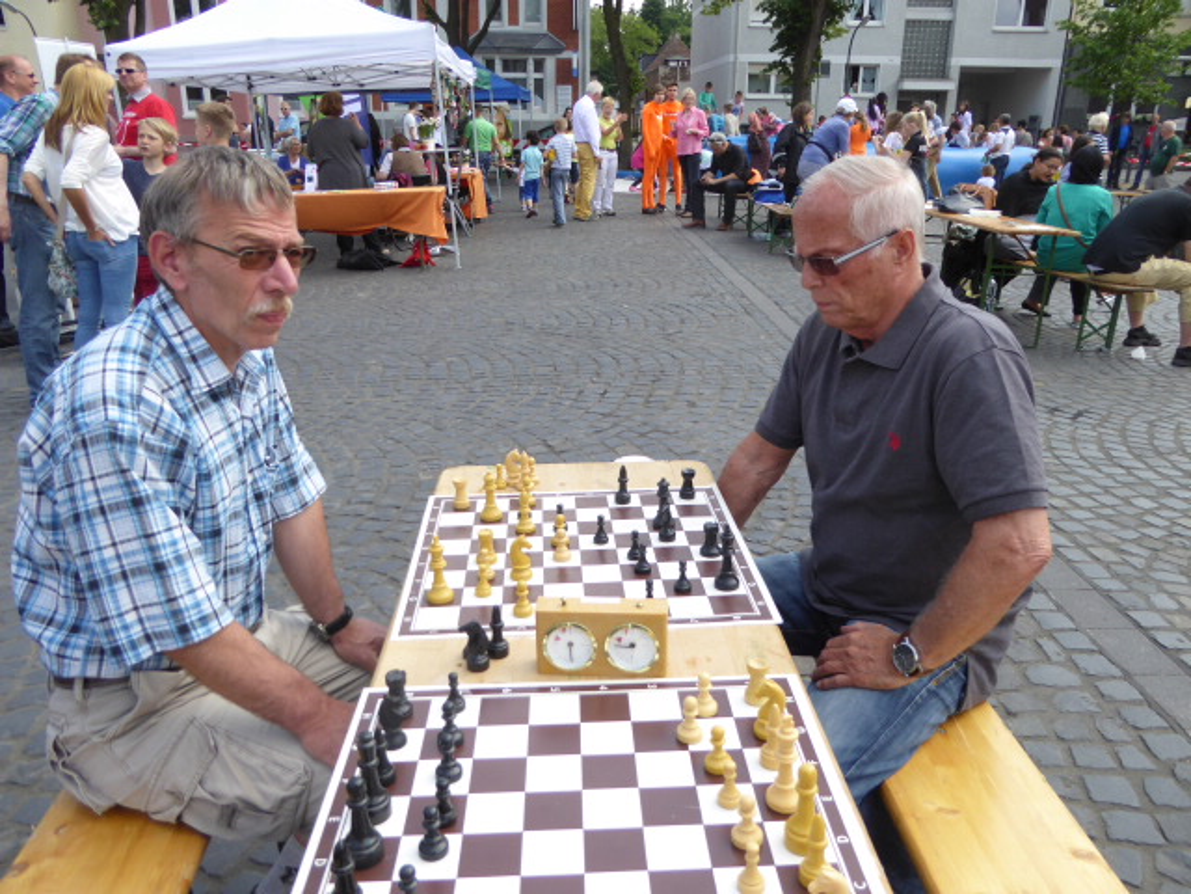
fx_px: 998
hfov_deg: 61.7
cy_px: 447
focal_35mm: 29
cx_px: 596
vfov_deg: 48.2
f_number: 3.5
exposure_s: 1/250
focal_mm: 5
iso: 100
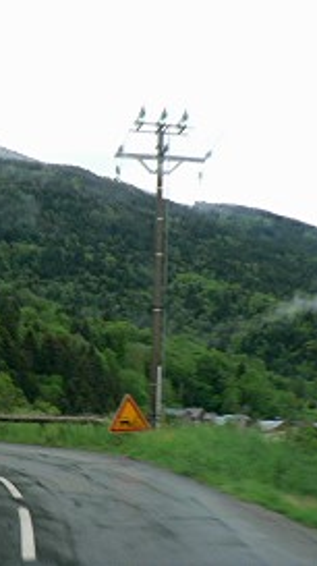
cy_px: 282
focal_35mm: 53
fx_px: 794
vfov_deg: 39.2
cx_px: 59
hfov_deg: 22.2
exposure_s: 1/30
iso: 100
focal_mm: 6
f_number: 2.8
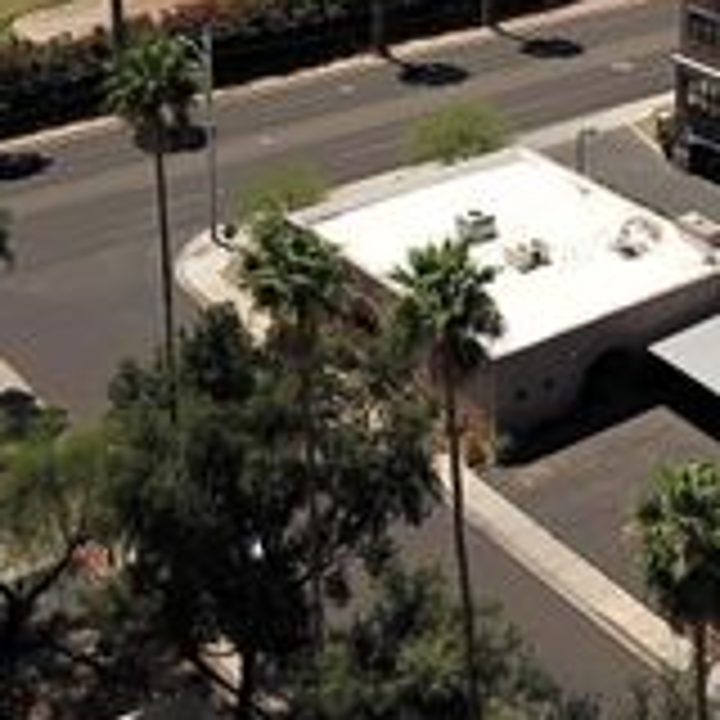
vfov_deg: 22.8
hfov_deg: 23.5
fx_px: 1694
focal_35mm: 72
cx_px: 621
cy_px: -47
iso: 100
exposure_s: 1/2591
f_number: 2.2
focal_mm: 4.73
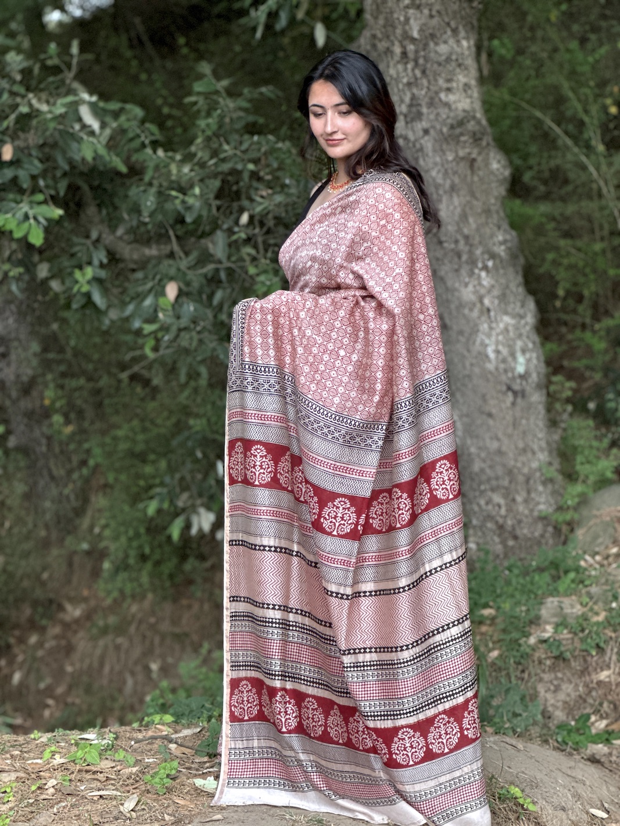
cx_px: 310
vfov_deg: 25.3
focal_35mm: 77
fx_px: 1838
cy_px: 413
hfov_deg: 19.1
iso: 400
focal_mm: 9
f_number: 2.8
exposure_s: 1/60
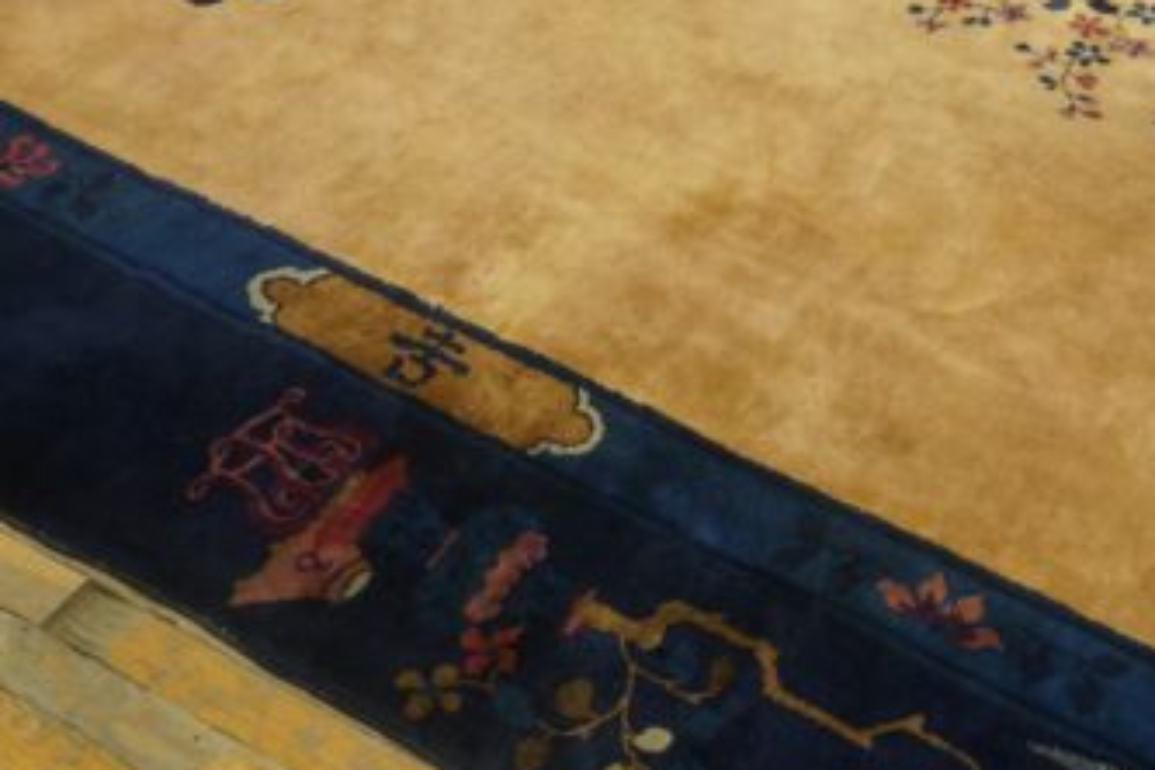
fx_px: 1732
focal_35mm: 54
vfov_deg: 24.9
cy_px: 238
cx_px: 763
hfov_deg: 36.5
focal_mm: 20
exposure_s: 1/60
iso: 800
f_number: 4
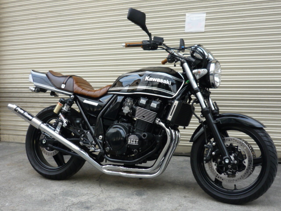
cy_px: 106
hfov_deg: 46.8
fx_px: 325
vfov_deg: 36.0
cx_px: 140
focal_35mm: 40
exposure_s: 1/60
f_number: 2.8
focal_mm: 5.5
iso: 100
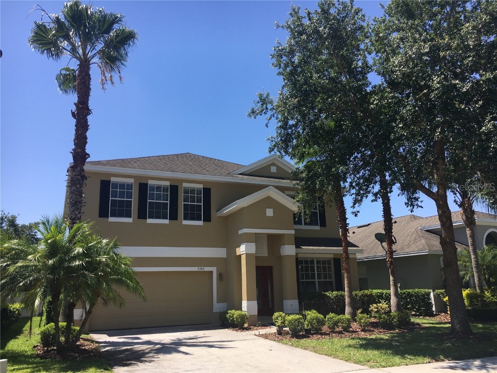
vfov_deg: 48.2
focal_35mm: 29
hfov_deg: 61.7
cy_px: 186
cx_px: 248
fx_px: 416
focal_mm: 4.15
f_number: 2.2
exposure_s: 1/1374
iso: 25
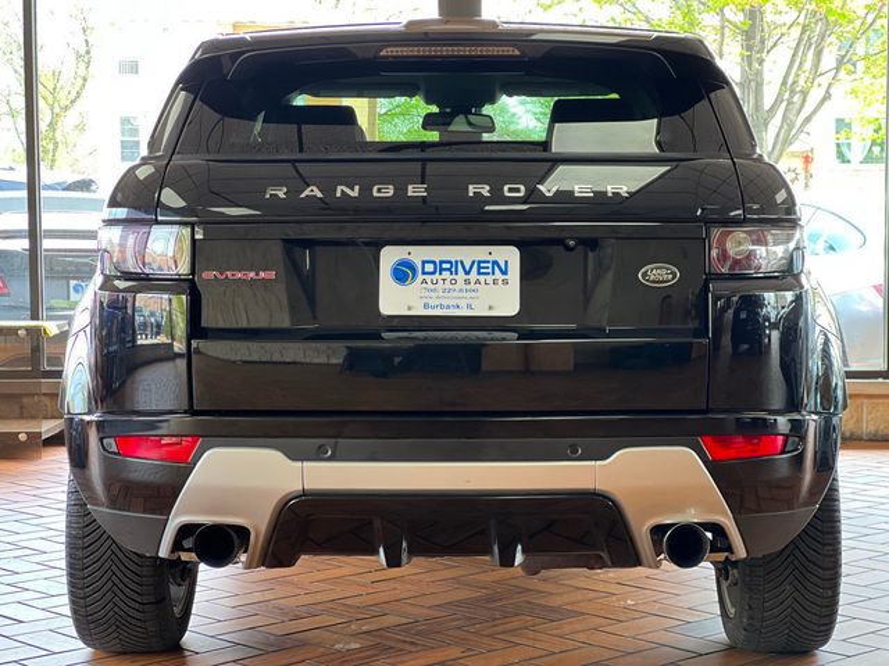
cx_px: 444
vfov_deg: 19.1
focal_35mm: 77
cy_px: 333
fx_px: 1977
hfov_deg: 25.3
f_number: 2.8
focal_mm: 9
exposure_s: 1/40
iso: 125
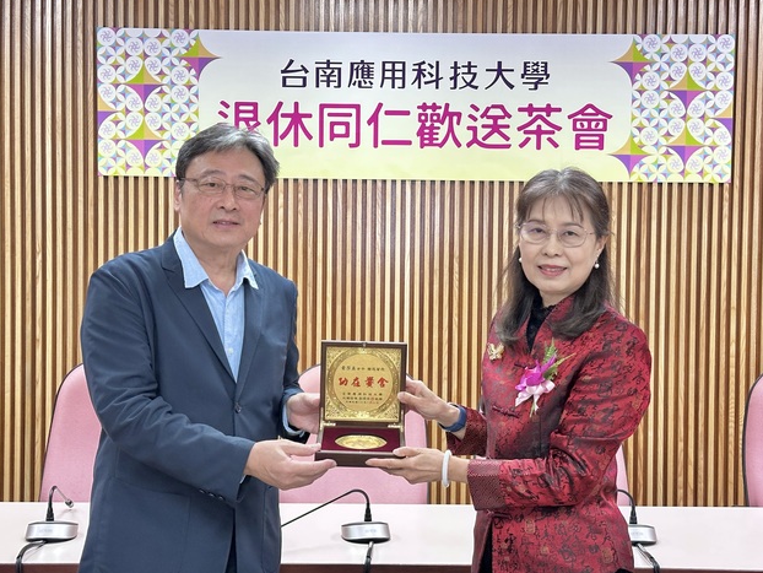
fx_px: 1191
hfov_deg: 35.5
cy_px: 305
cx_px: 375
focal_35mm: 54
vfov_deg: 27.0
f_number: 1.78
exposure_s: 1/60
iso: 200
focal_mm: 6.86
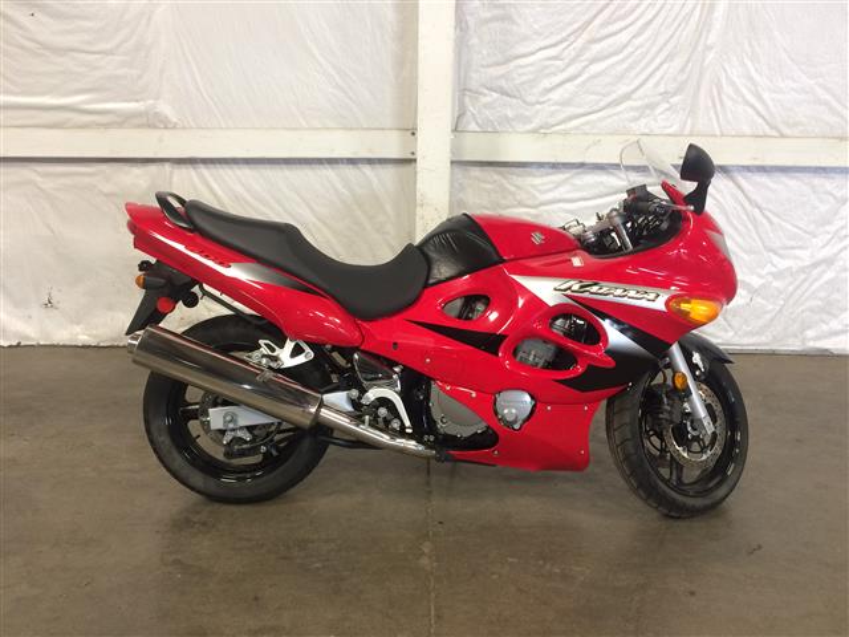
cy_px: 318
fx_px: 711
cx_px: 424
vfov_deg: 48.2
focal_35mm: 29
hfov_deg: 61.7
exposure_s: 1/30
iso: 64
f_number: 2.2
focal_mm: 4.15
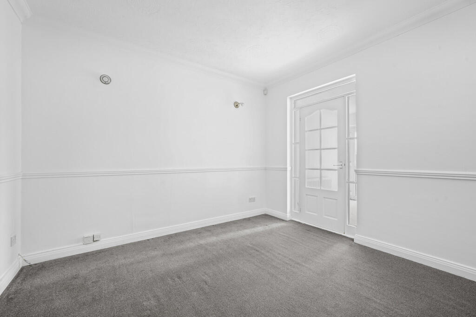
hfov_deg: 104.2
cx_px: 238
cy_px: 158
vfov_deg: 81.2
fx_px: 185
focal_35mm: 14
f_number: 9
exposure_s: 4
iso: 200
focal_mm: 14
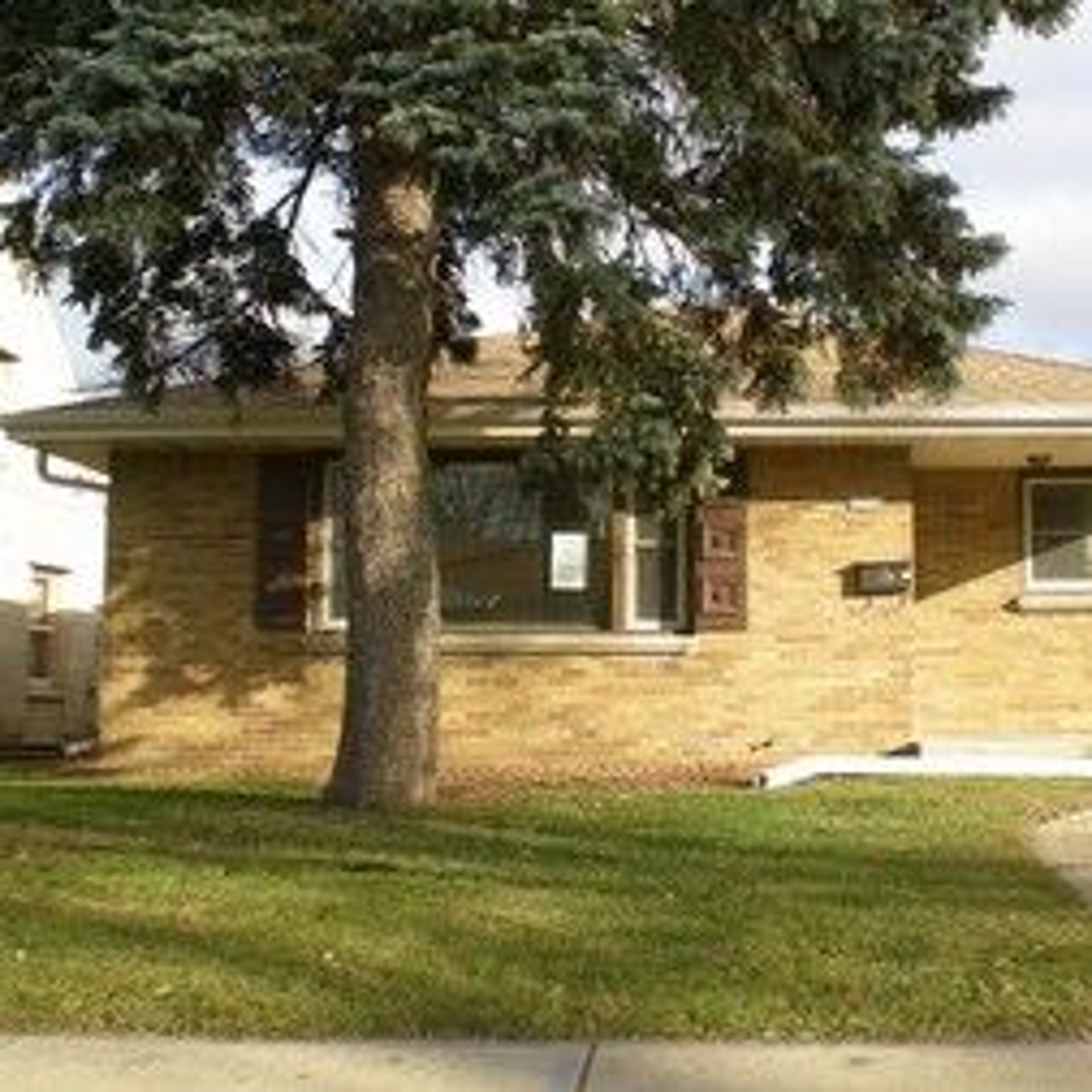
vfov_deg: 36.8
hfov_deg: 36.6
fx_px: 1642
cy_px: 535
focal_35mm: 46
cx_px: 665
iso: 77
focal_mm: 6.3
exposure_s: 1/218
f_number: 4.6
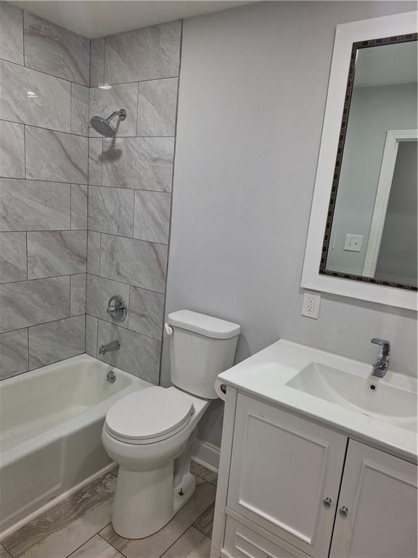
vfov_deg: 73.9
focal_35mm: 23
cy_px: 279
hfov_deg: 58.9
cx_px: 209
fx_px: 370
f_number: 1.8
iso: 80
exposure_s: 1/50
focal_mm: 5.54
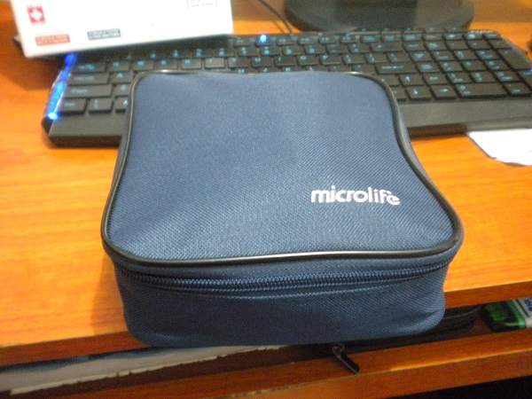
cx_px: 266
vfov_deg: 40.7
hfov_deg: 52.6
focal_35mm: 35
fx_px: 538
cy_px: 200
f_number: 3.1
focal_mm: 6.3
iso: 800
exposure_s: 1/2.3
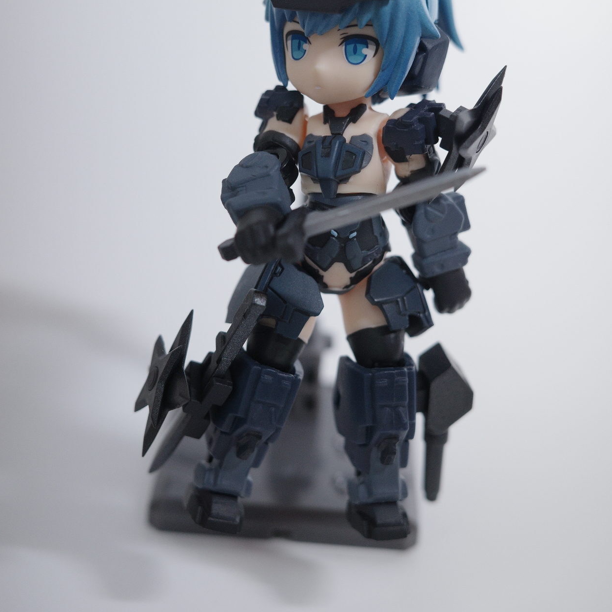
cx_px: 310
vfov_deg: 32.6
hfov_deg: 32.8
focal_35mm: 52
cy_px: 230
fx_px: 1040
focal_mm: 26
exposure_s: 1/160
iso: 320
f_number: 3.2
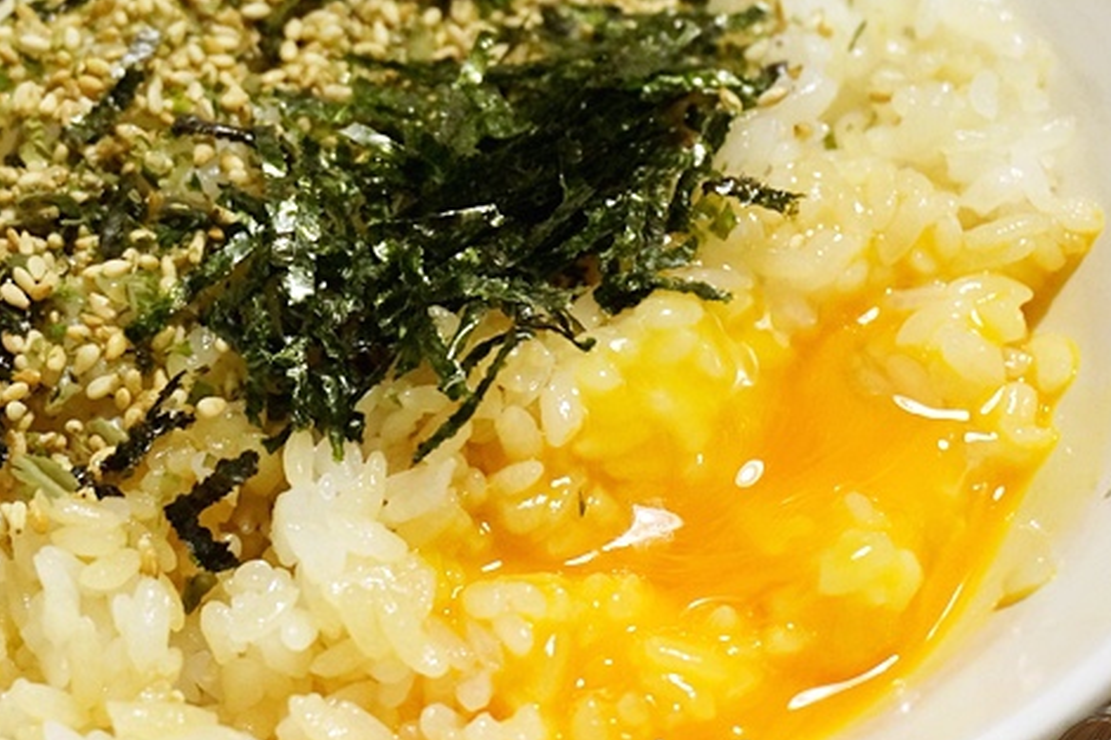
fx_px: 2992
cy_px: 343
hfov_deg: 21.0
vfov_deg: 14.1
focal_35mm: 97
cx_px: 376
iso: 3200
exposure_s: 1/30
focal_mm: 38
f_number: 5.6
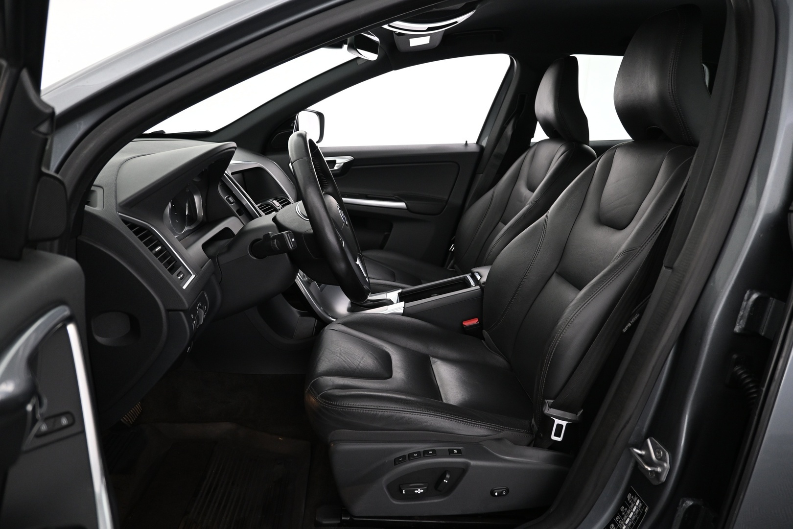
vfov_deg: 53.1
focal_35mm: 24
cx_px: 396
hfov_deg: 73.7
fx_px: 529
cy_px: 264
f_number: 3.5
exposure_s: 1/25
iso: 1000
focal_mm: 16
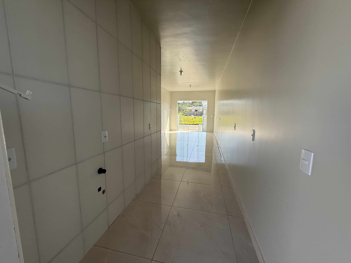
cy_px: 132
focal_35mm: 14
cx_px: 176
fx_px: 142
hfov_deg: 102.1
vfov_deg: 85.7
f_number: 2.2
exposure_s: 1/465
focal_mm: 2.22
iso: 50
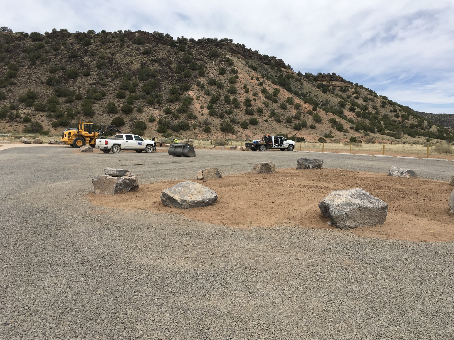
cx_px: 227
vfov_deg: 48.2
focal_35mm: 29
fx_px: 380
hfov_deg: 61.7
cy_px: 170
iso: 25
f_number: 2.2
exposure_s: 1/2481
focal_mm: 4.15
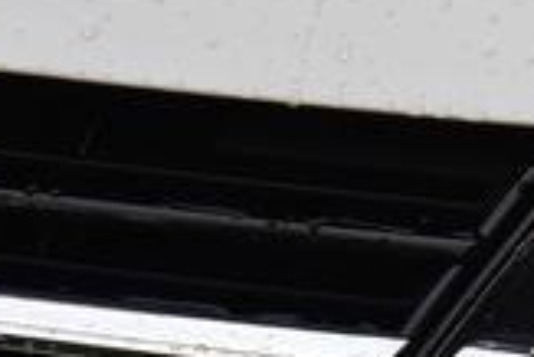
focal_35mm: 756
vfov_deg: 1.8
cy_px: 52
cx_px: 1107
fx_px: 11224
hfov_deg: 2.7
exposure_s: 1/250
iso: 500
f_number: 8
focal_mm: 120
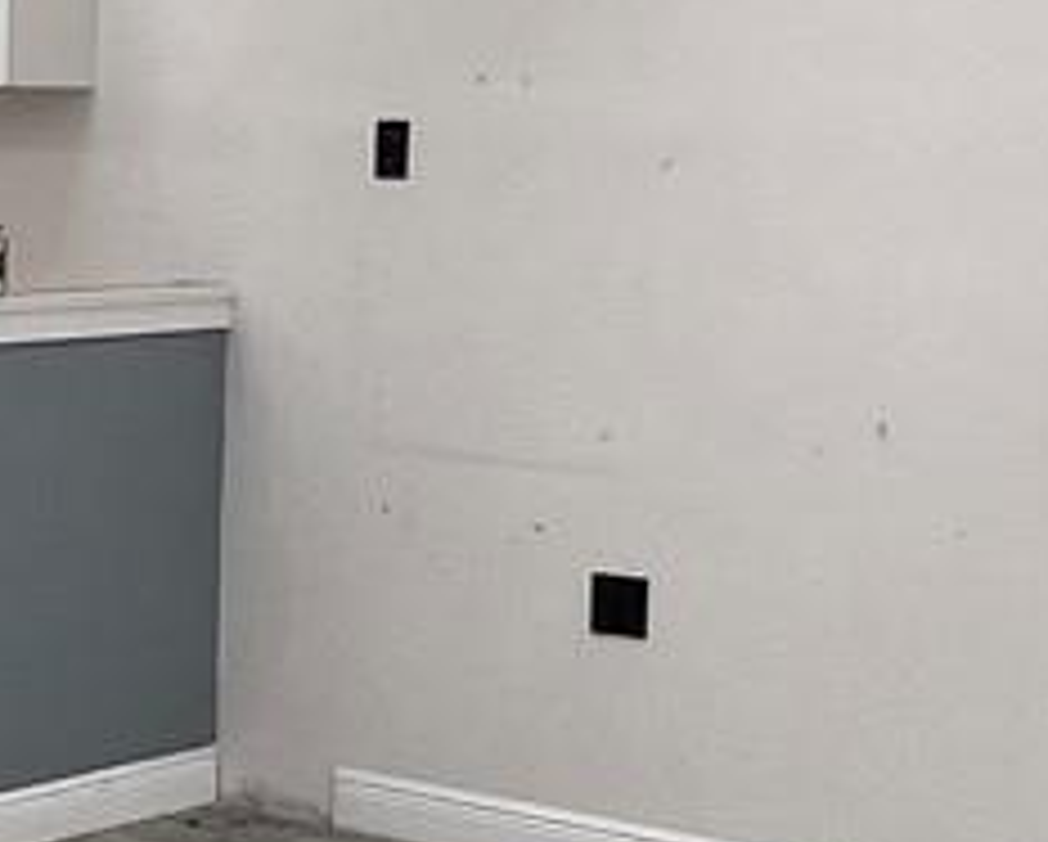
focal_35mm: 87
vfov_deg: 17.7
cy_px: 513
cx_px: -292
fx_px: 2702
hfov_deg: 20.2
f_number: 1.8
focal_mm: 1.57
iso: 50
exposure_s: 1/120
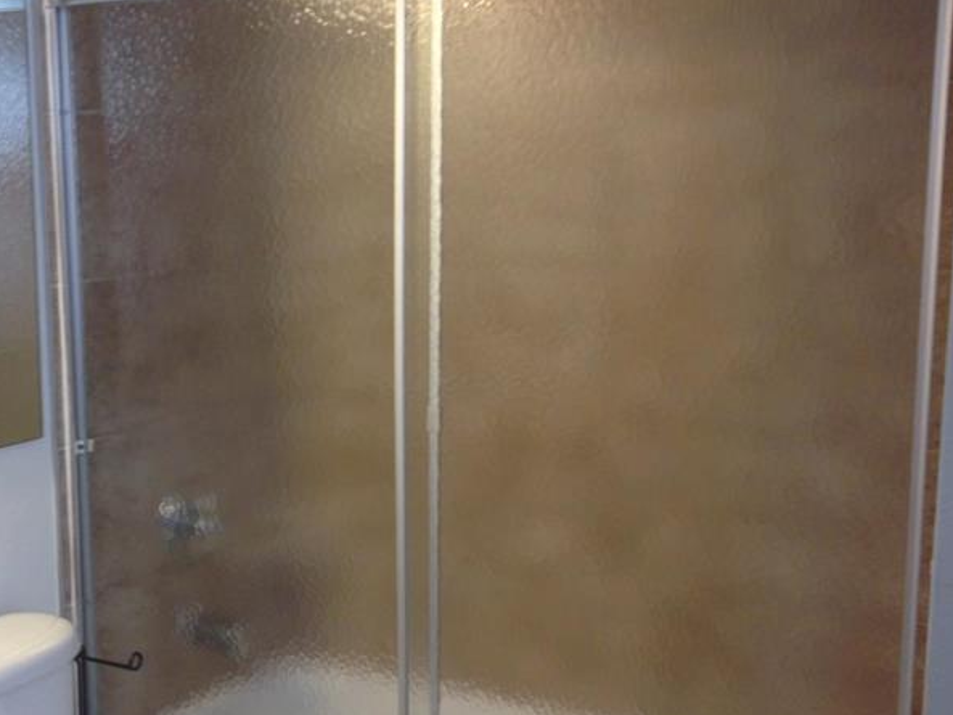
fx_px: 1570
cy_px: 424
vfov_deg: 25.6
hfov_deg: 32.9
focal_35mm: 57
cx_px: 199
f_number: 2.4
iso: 50
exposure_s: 1/24
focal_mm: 4.12
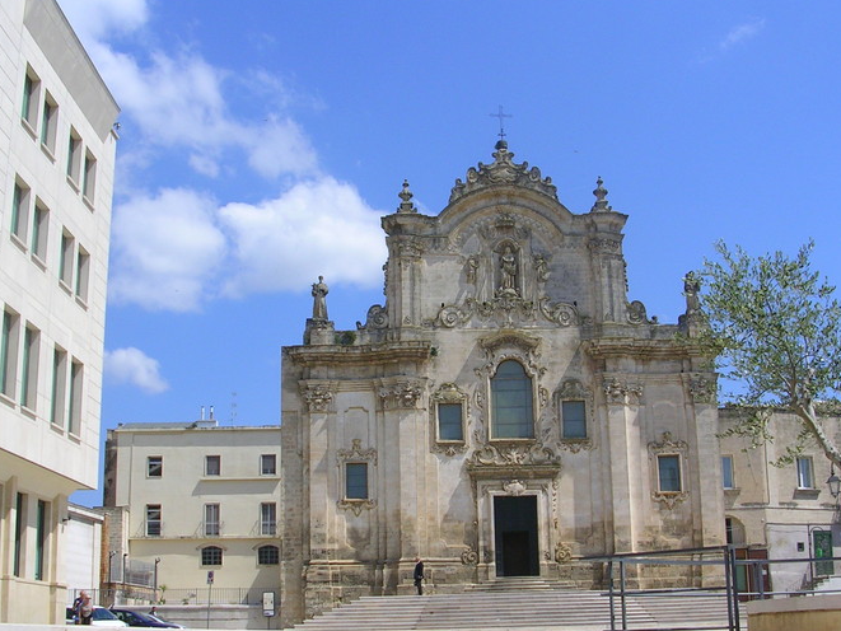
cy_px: 363
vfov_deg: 31.5
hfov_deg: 41.2
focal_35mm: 46
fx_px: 1118
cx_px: 471
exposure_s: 1/408
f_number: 5.6
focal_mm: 5.8
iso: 50
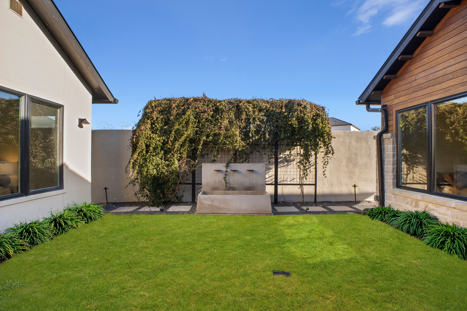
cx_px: 234
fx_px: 214
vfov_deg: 72.1
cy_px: 156
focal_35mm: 16
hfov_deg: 95.0
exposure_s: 1/500
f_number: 8
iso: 800
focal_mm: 11
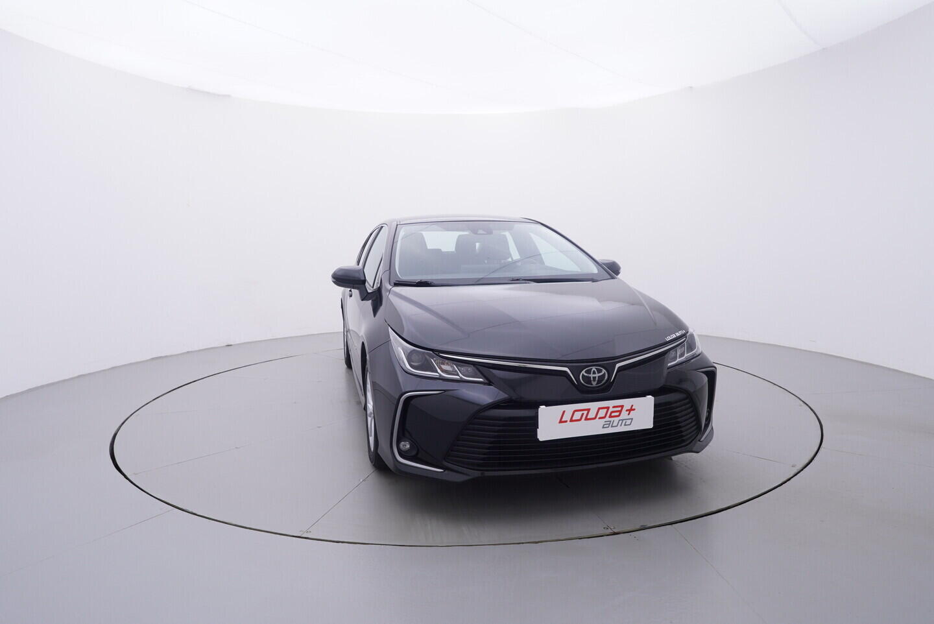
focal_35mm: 22
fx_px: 584
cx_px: 467
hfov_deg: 77.3
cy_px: 312
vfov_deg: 56.2
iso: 200
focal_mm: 15
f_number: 5
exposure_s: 1/80
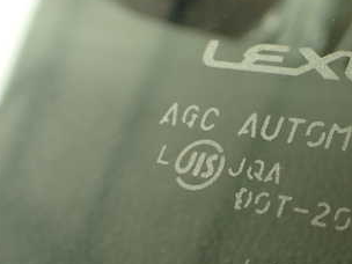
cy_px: 170
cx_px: 302
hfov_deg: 26.7
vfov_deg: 20.7
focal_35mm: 71
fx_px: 722
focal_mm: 6.37
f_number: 3.5
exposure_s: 1/100
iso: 100
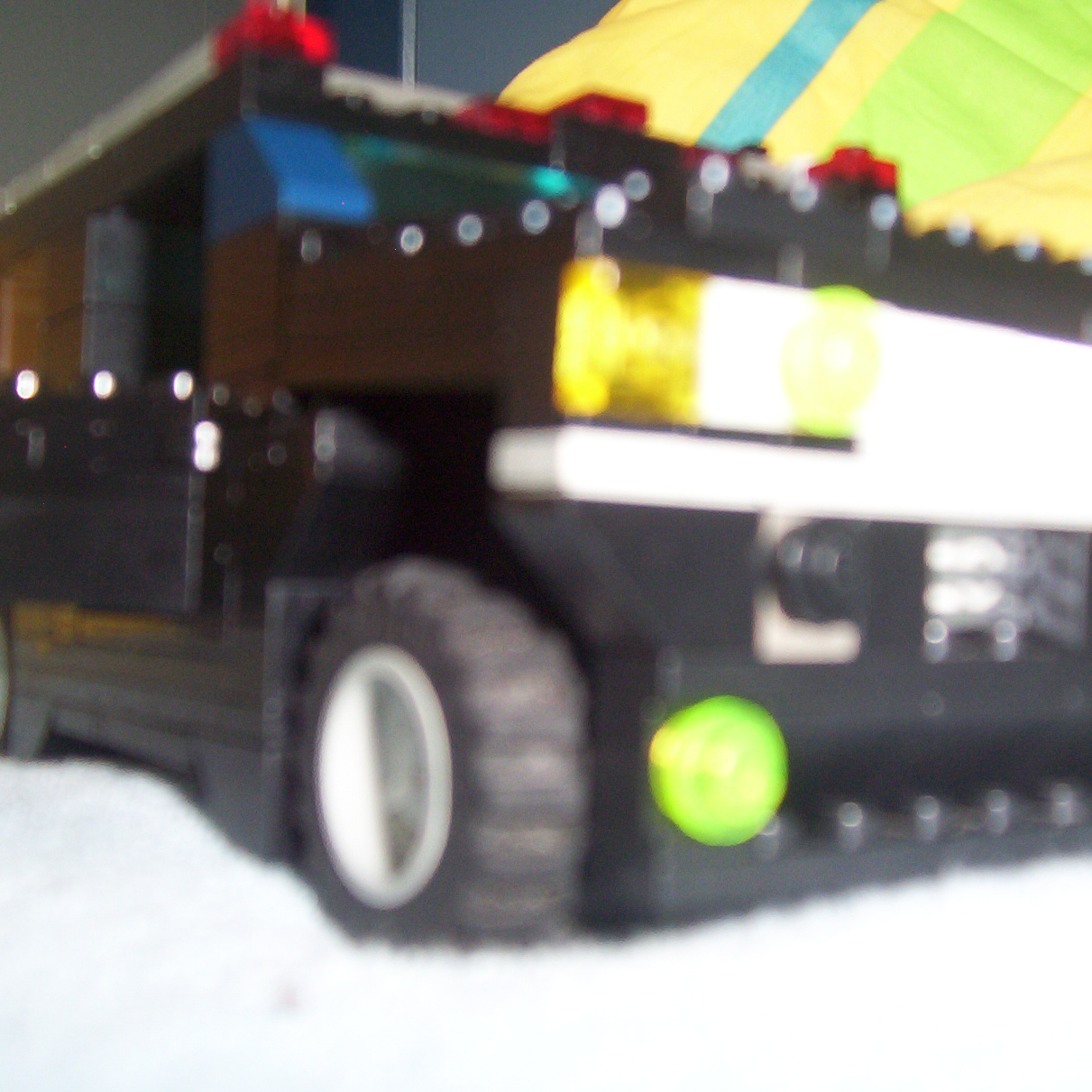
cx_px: 546
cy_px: 552
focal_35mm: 43
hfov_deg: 39.2
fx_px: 1535
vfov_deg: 39.2
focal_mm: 5.54
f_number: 2.76
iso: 140
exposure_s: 1/30
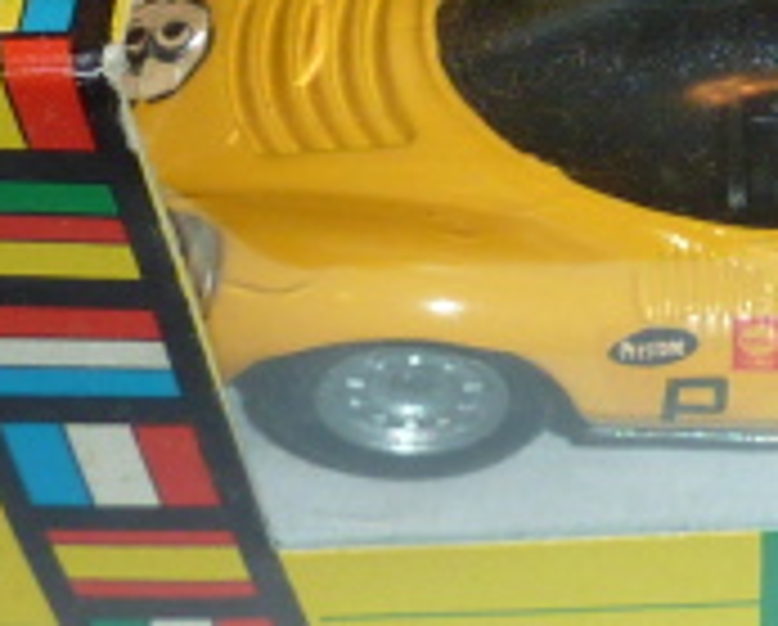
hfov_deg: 10.2
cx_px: 1039
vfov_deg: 8.2
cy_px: -315
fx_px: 4244
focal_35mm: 184
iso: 100
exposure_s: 1/30
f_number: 3.4
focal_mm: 4.7
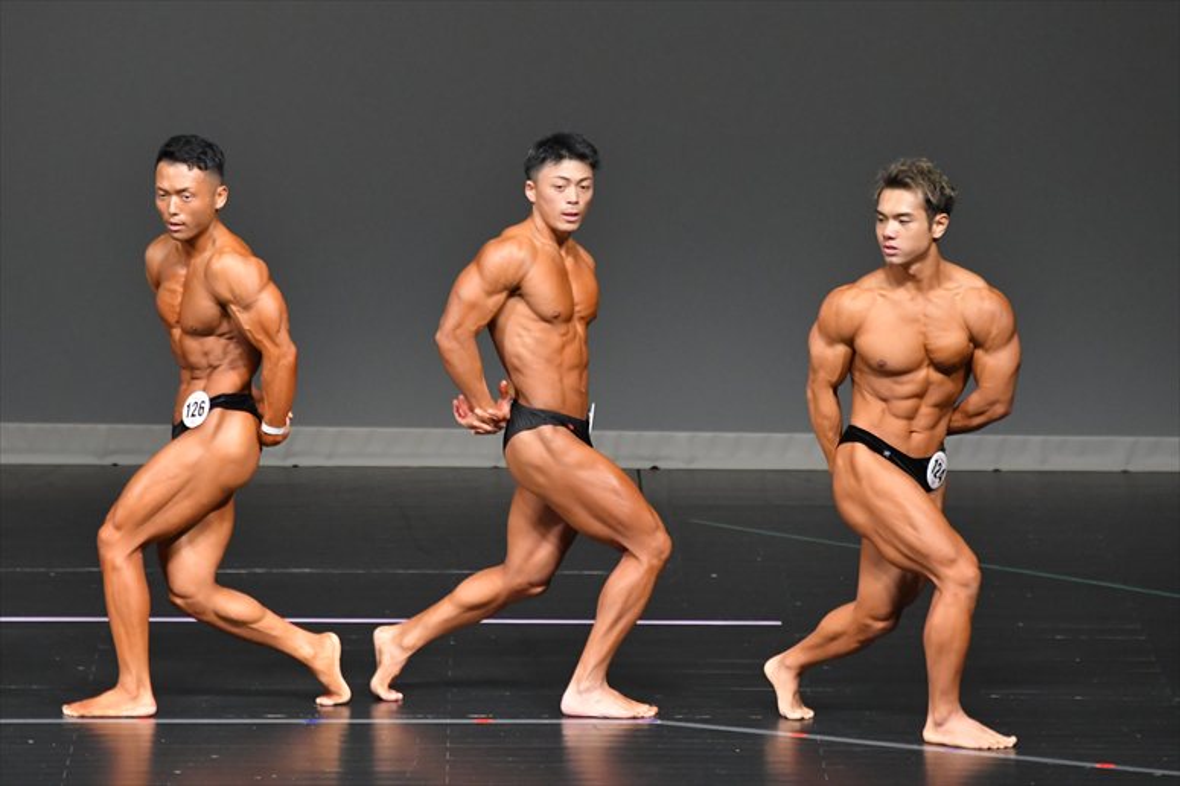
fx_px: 11303
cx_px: 590
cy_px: 393
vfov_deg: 4.0
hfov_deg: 6.0
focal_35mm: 345
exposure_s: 1/400
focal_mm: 230
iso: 5000
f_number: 5.6
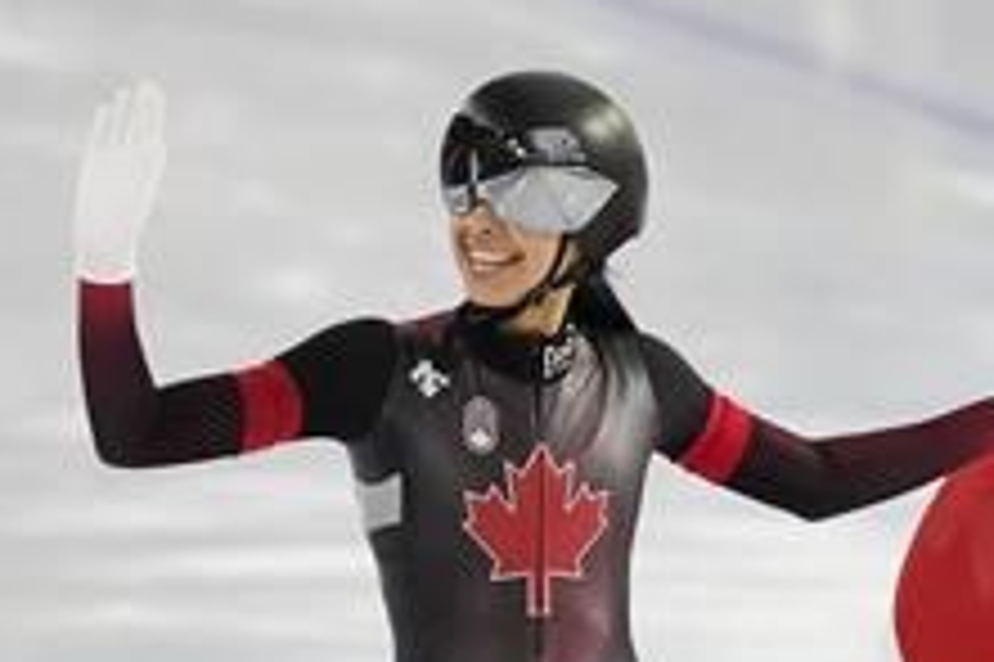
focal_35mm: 1175
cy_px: 903
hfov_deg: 1.8
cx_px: 1304
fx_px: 32418
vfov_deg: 1.2
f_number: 4.5
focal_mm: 400
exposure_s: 1/800
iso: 3200
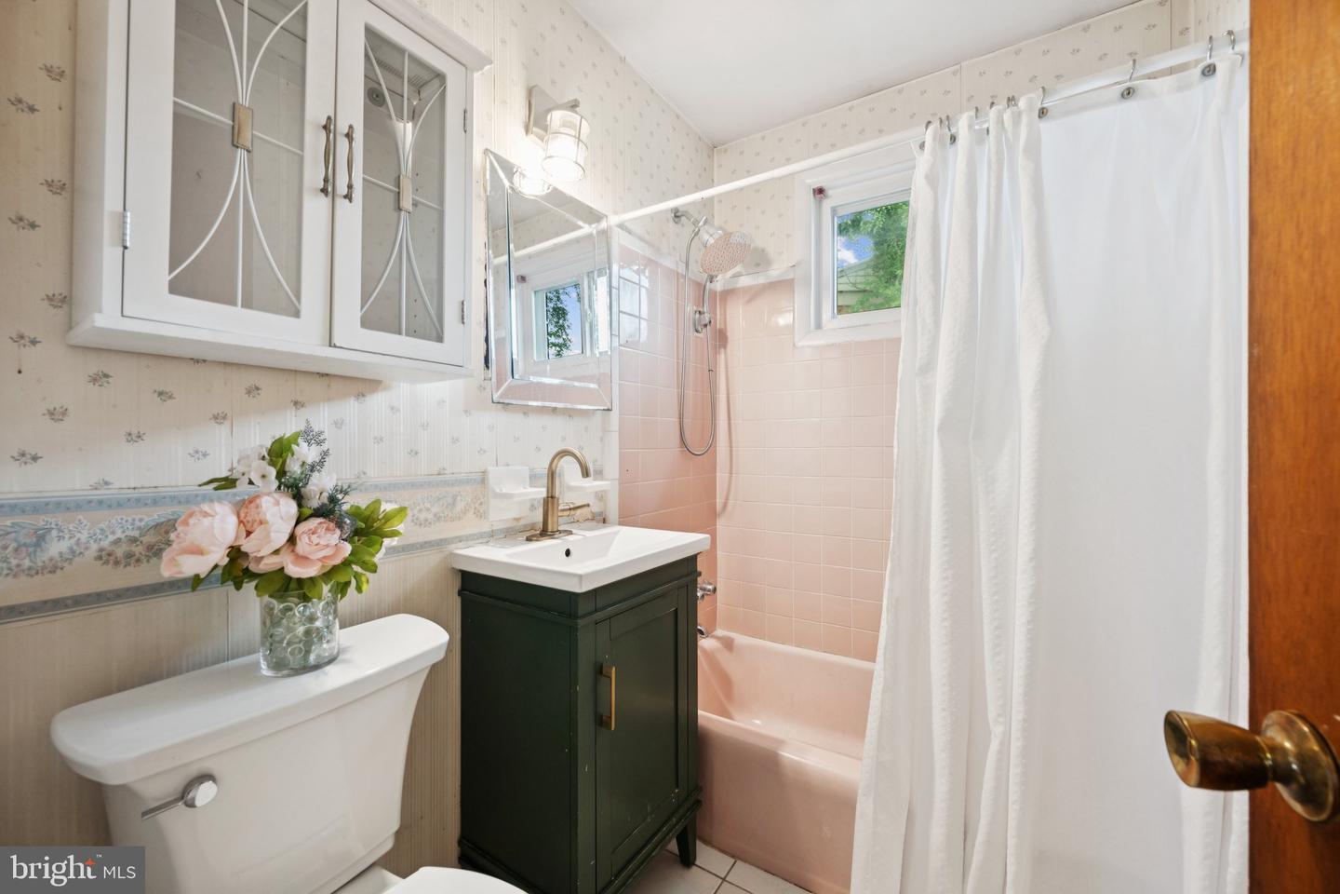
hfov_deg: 104.3
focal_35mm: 14
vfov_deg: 81.2
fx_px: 521
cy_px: 447
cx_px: 670
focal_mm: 14
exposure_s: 1/13
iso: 400
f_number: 7.1
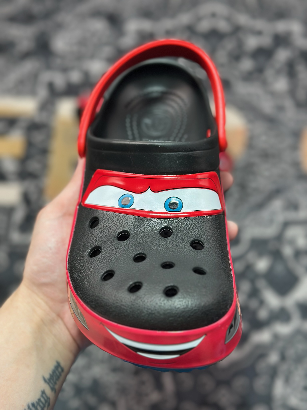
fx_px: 568
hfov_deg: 30.3
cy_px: 205
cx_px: 154
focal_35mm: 48
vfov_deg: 39.7
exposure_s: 1/201
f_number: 1.78
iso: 80
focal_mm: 6.86
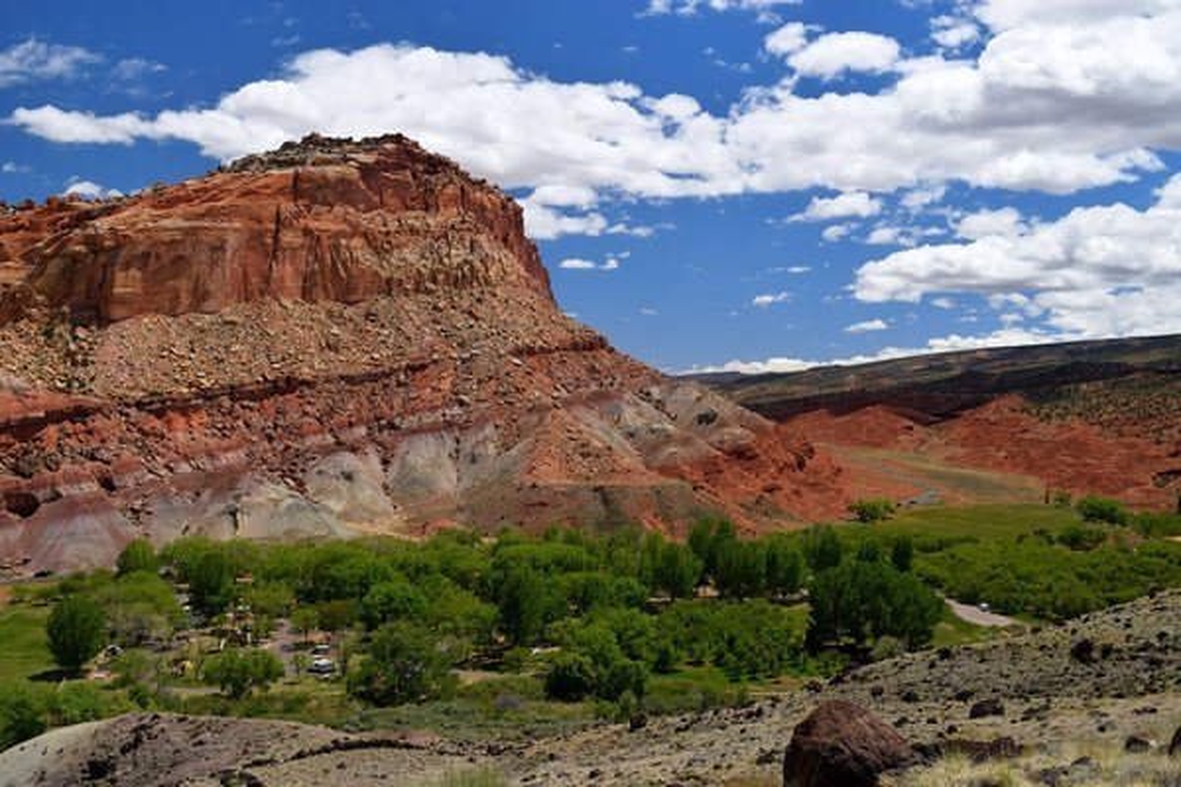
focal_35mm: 34
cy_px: 394
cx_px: 590
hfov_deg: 55.1
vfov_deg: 38.4
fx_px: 1132
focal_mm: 23
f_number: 8
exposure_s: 1/160
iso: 100
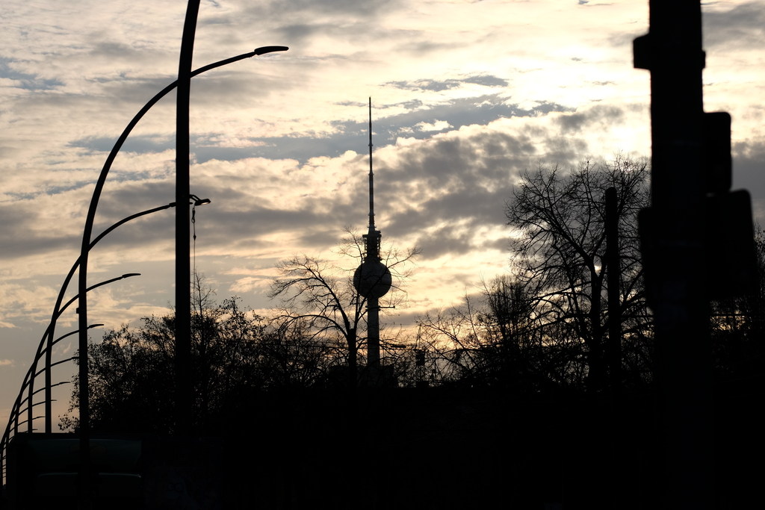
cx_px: 382
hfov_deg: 13.7
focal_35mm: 150
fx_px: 3188
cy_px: 255
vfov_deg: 9.2
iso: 320
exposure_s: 1/2000
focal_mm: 100
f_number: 6.3
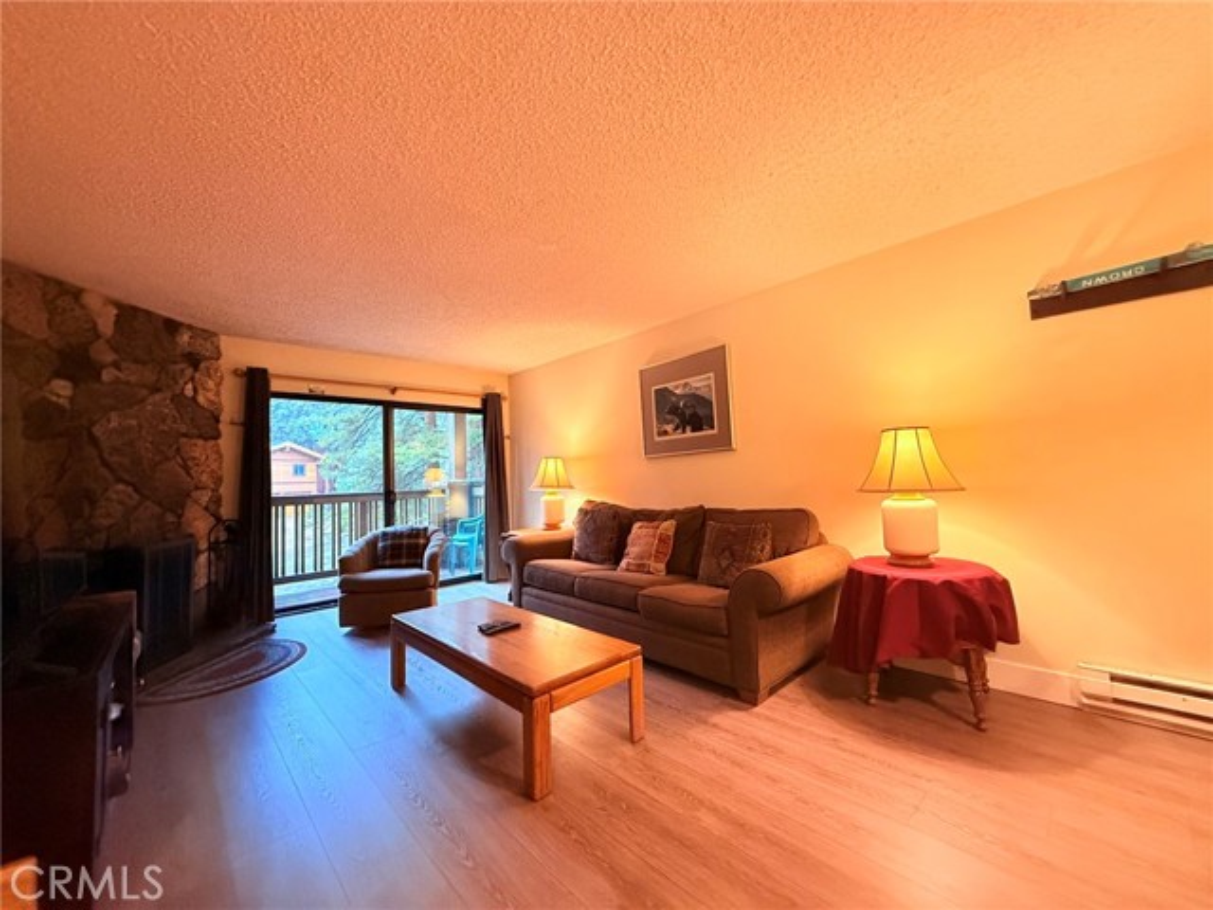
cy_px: 455
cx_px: 606
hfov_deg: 102.1
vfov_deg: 85.7
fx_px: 491
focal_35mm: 14
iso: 640
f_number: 2.2
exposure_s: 1/60
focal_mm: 2.22
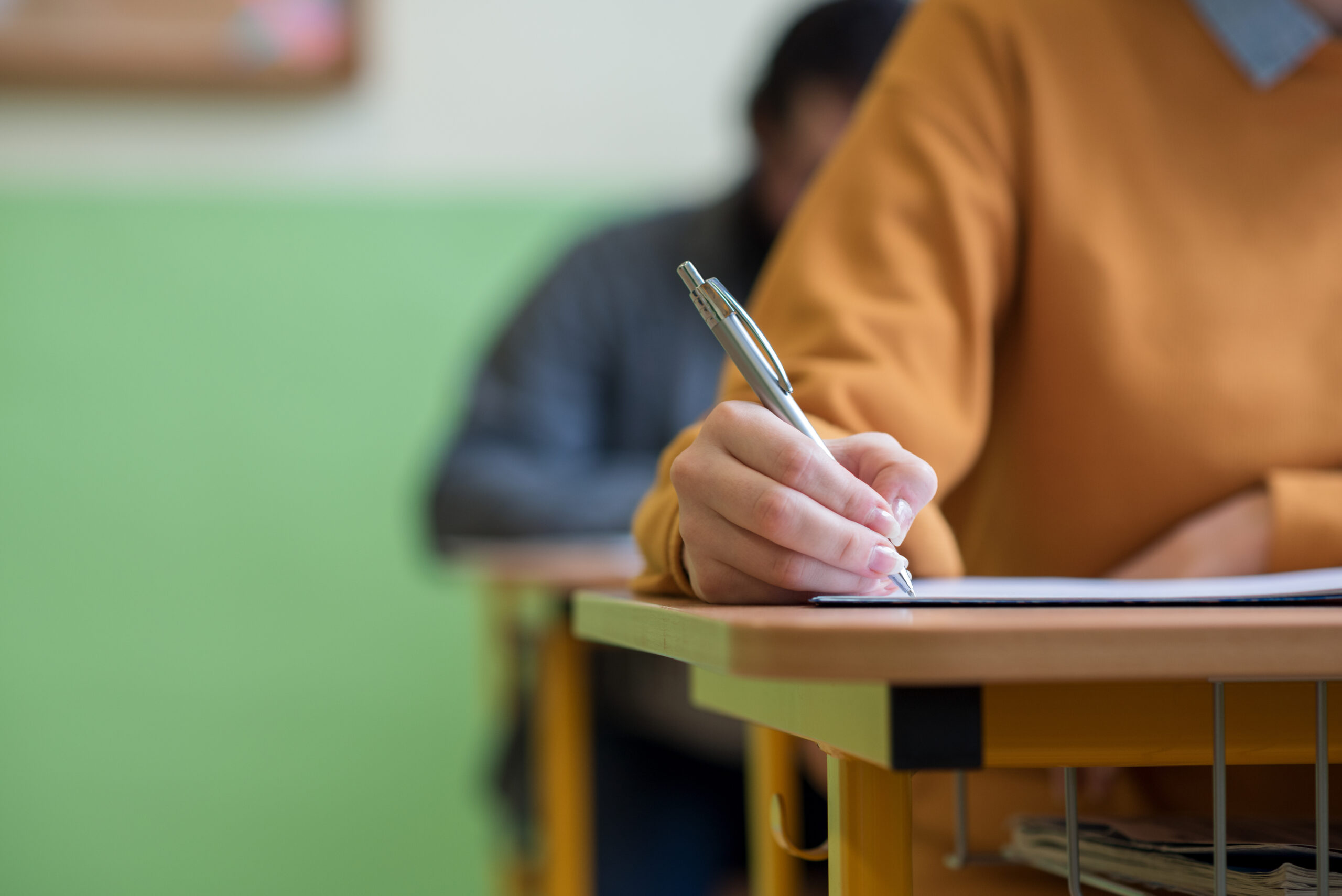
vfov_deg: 16.1
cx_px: 671
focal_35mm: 85
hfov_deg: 23.9
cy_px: 448
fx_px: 3170
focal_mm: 85
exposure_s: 1/160
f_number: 2.5
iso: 250
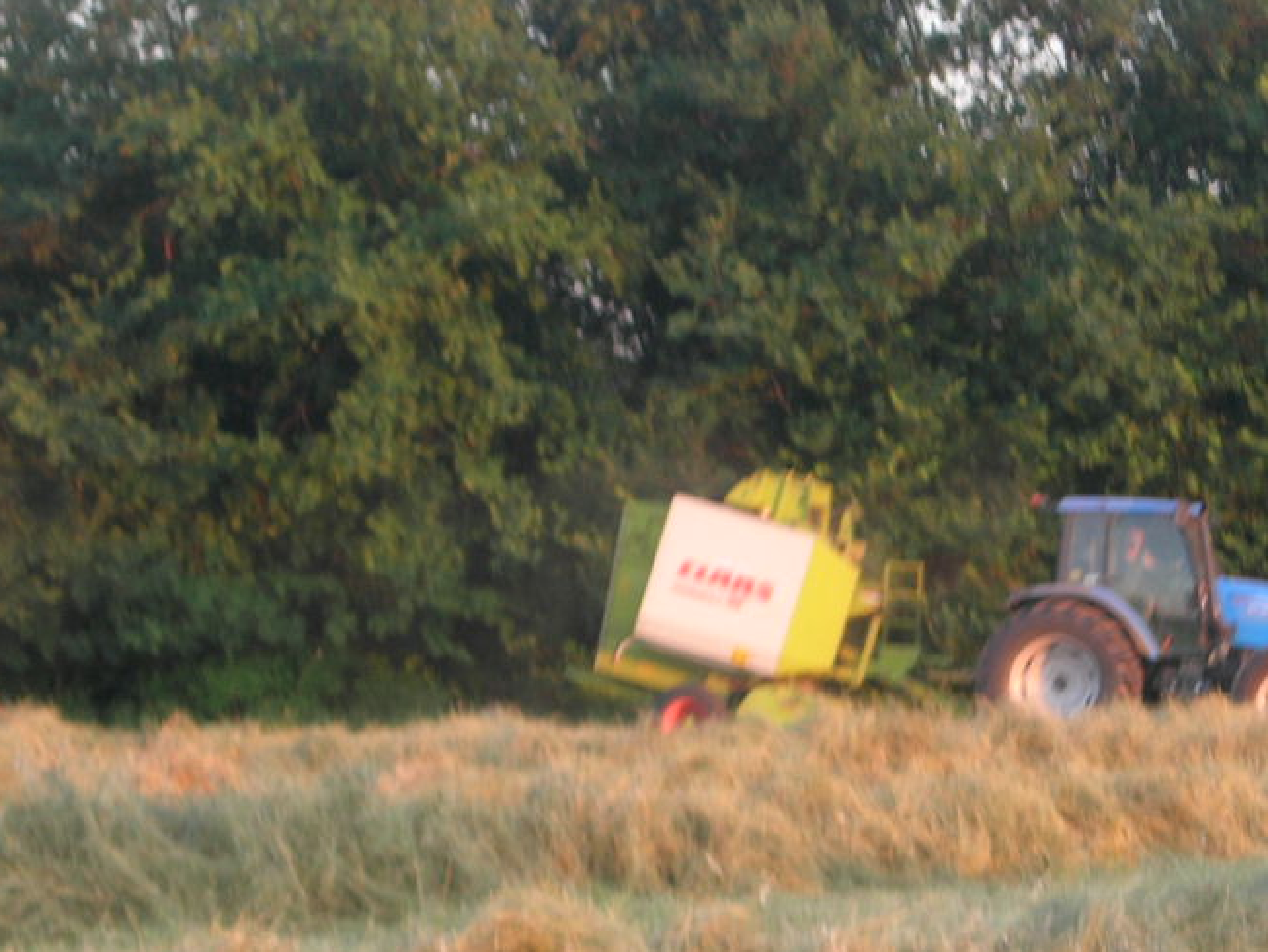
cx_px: 958
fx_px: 6523
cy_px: 728
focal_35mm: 178
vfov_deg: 8.3
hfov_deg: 11.1
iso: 67
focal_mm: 23.4
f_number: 4.9
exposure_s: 1/30
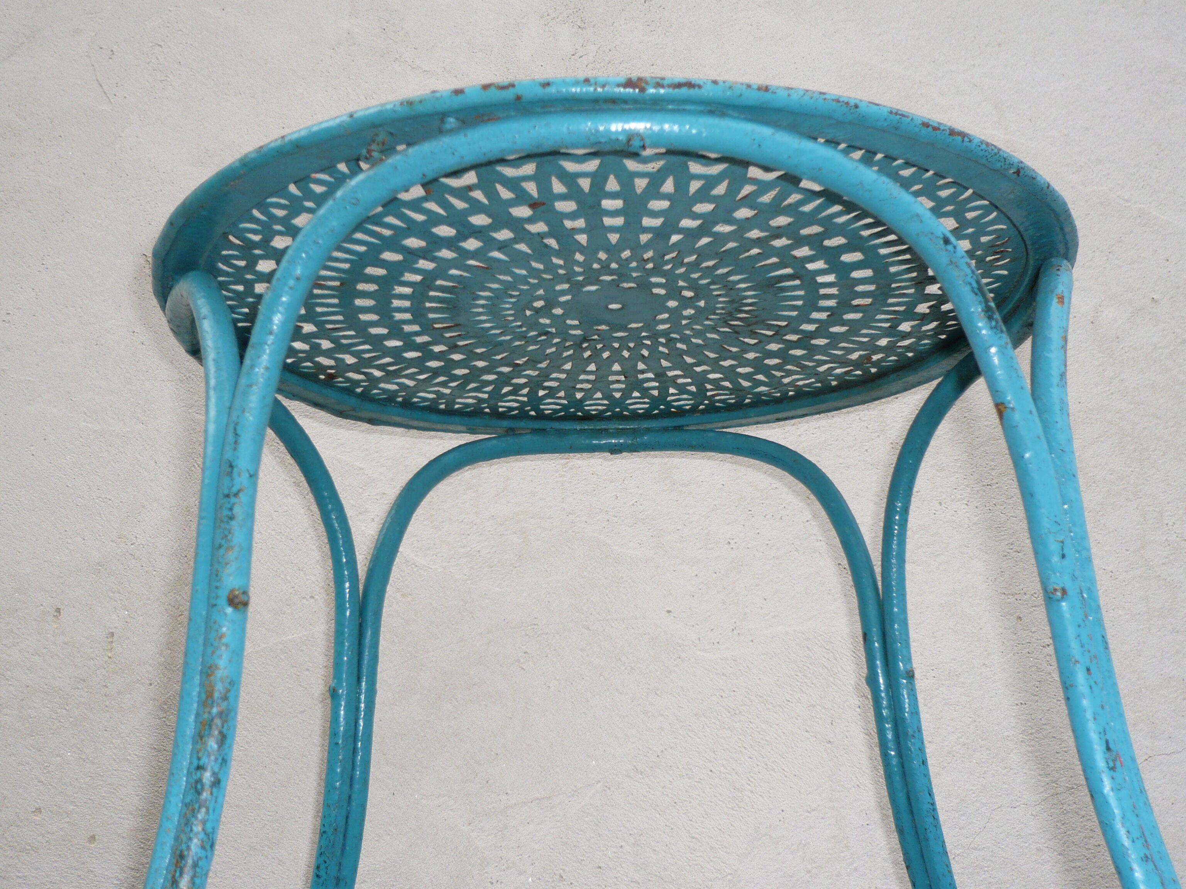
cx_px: 593
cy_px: 444
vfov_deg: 36.0
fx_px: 1370
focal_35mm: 40
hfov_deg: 46.8
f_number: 3.3
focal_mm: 6.6
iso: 100
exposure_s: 1/320
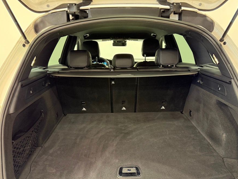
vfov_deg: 49.7
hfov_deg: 63.4
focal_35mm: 28
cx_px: 123
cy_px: 91
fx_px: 192
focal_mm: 6.76
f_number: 1.78
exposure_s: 1/50
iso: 320
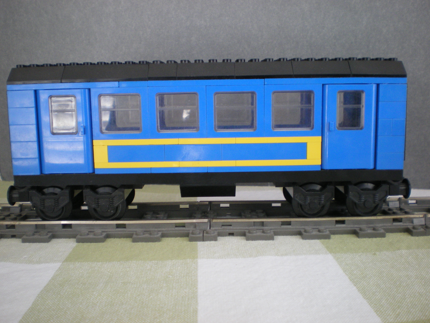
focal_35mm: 37
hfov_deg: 50.1
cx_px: 214
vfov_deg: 38.7
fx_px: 460
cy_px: 162
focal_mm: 6.3
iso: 200
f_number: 3.1
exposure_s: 1/50
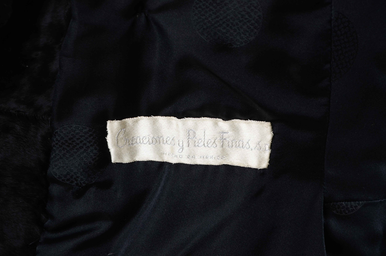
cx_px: 193
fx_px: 1685
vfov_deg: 8.7
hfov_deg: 13.1
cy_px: 128
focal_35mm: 158
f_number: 9
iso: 200
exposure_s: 1/160
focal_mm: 105
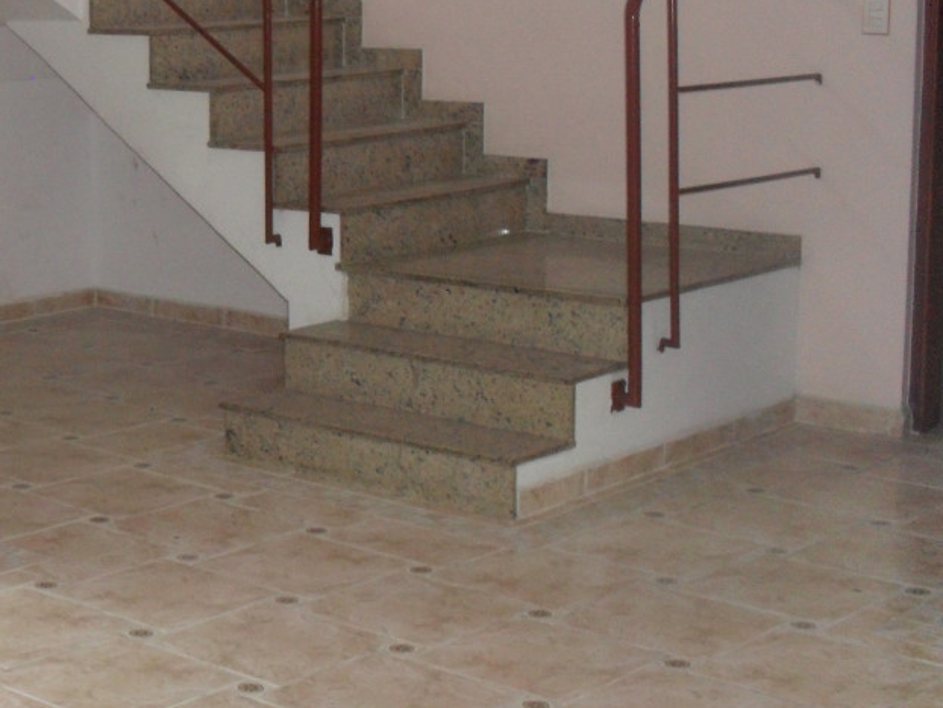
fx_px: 1962
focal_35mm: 72
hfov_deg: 25.7
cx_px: 0
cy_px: 237
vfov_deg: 20.4
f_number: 3.2
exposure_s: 1/45
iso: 240
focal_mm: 6.3
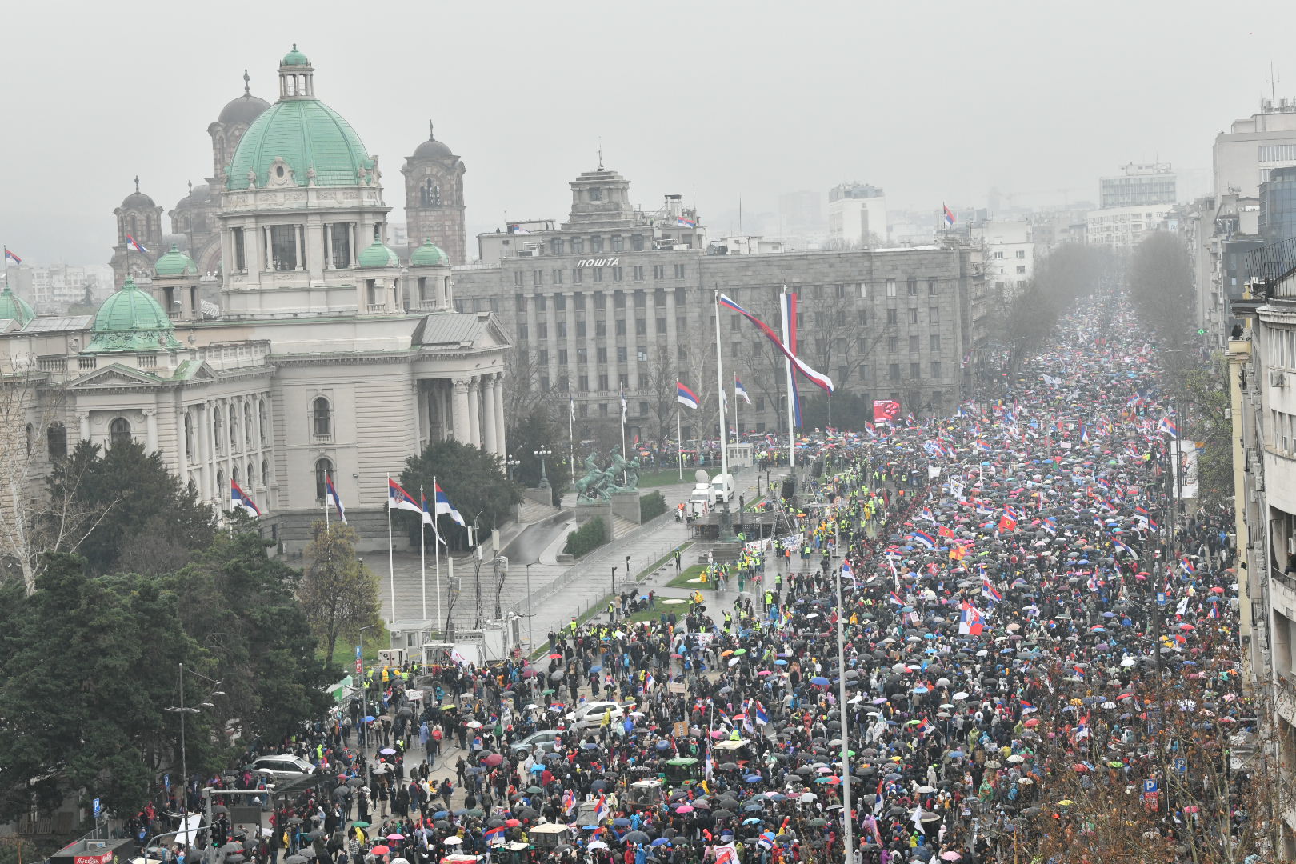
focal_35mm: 86
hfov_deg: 23.6
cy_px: 432
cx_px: 648
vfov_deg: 15.9
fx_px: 3096
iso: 1600
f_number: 7.1
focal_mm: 86
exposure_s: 1/160
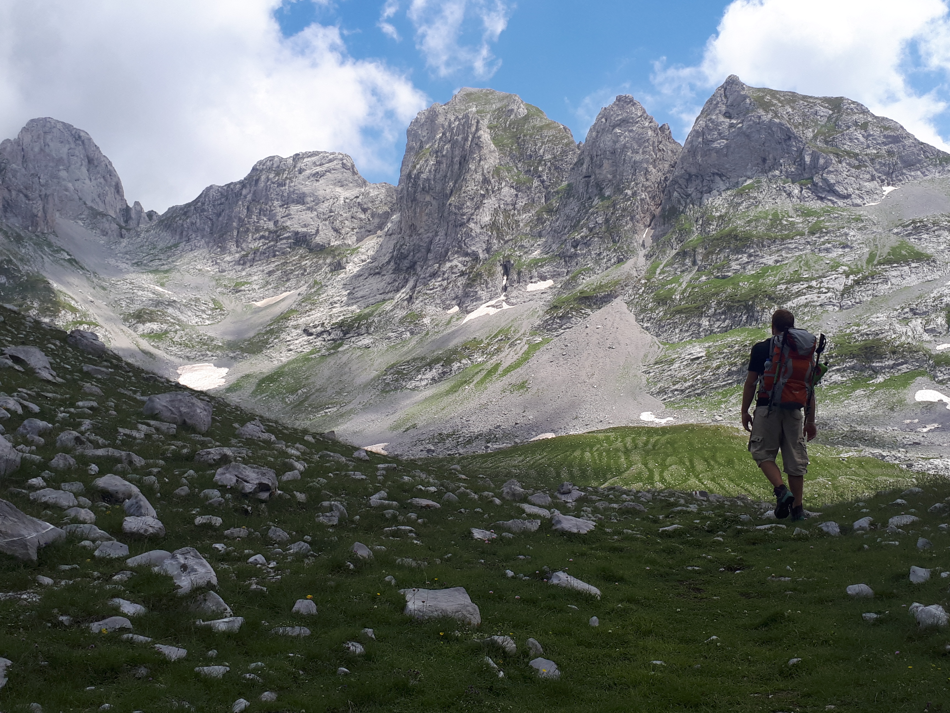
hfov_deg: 51.3
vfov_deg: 39.5
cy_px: 292
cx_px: 510
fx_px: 988
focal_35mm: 36
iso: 40
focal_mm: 3.6
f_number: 1.9
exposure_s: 1/1511
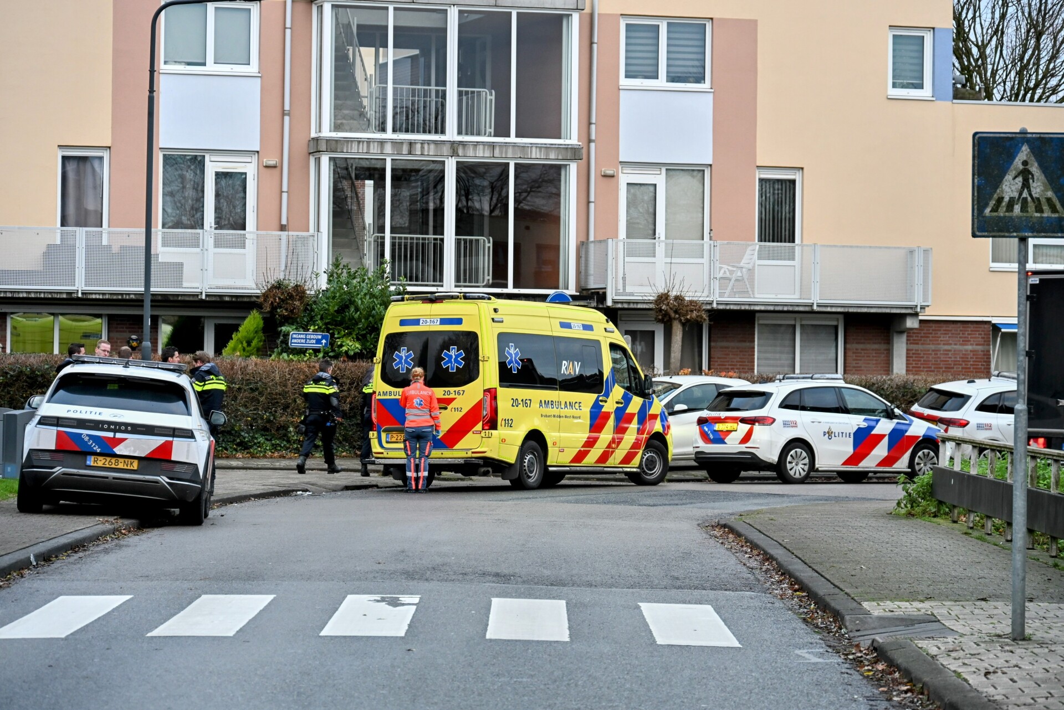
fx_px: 3696
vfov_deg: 11.0
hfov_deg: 16.4
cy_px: 355
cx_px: 532
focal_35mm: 125
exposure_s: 1/160
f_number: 6.3
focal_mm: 125
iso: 1000
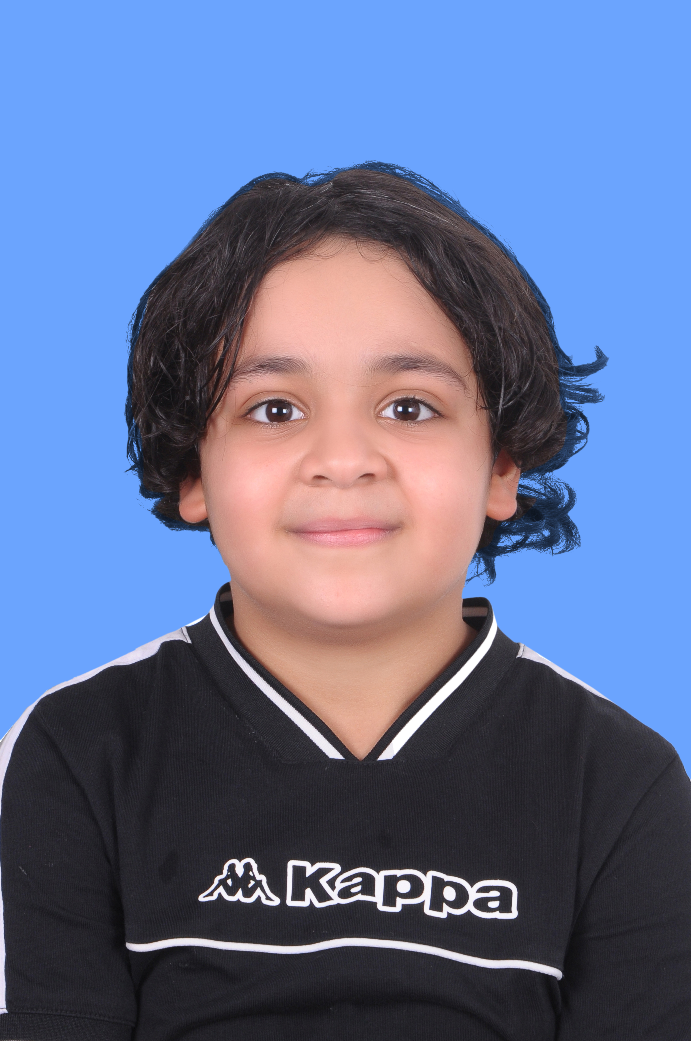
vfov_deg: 31.9
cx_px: 346
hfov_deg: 21.5
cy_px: 520
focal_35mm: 63
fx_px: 1818
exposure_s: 1/125
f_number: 11
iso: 250
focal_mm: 42
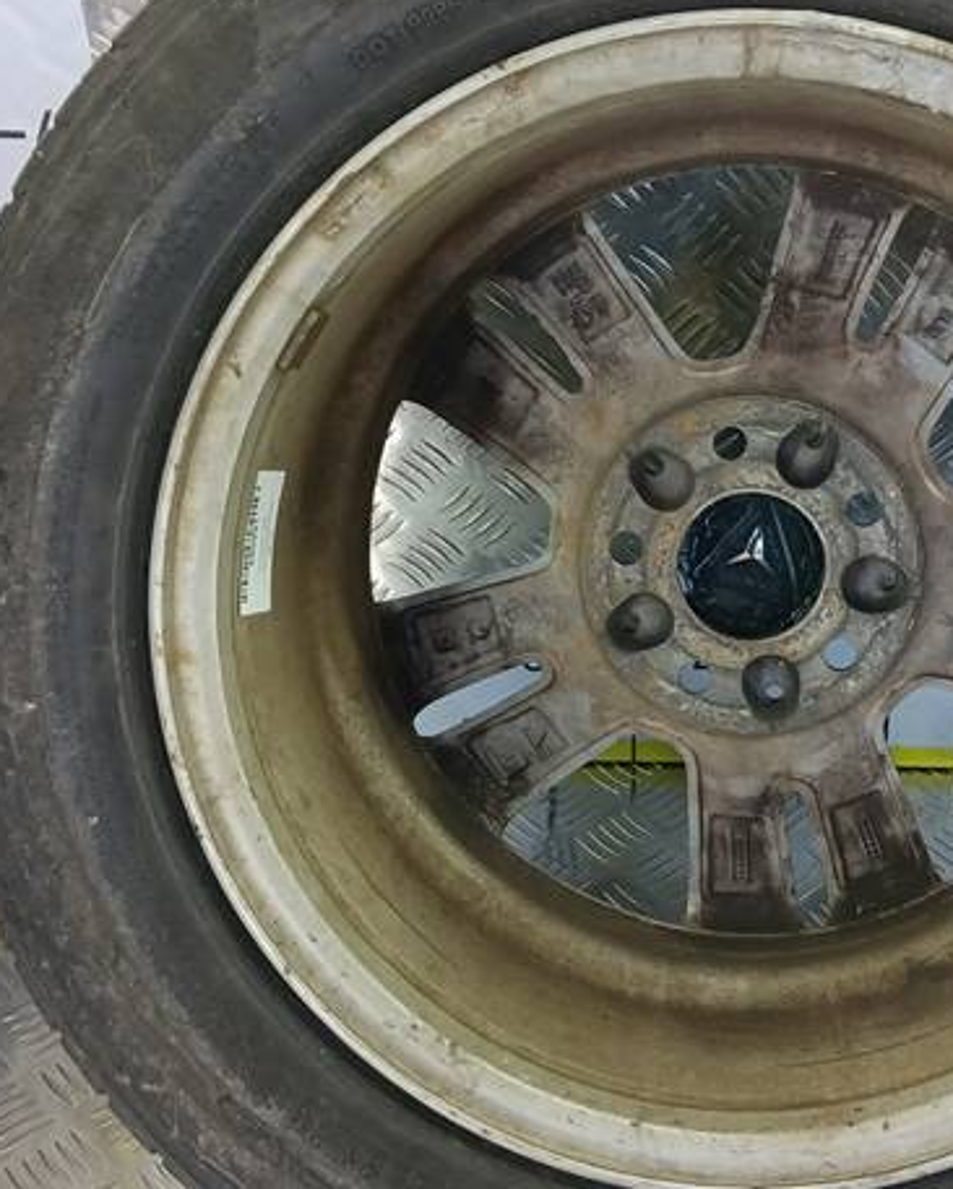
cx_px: 695
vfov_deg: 31.9
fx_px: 2079
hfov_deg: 25.6
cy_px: 526
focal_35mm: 59
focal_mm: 4.11
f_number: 1.6
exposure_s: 1/50
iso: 218
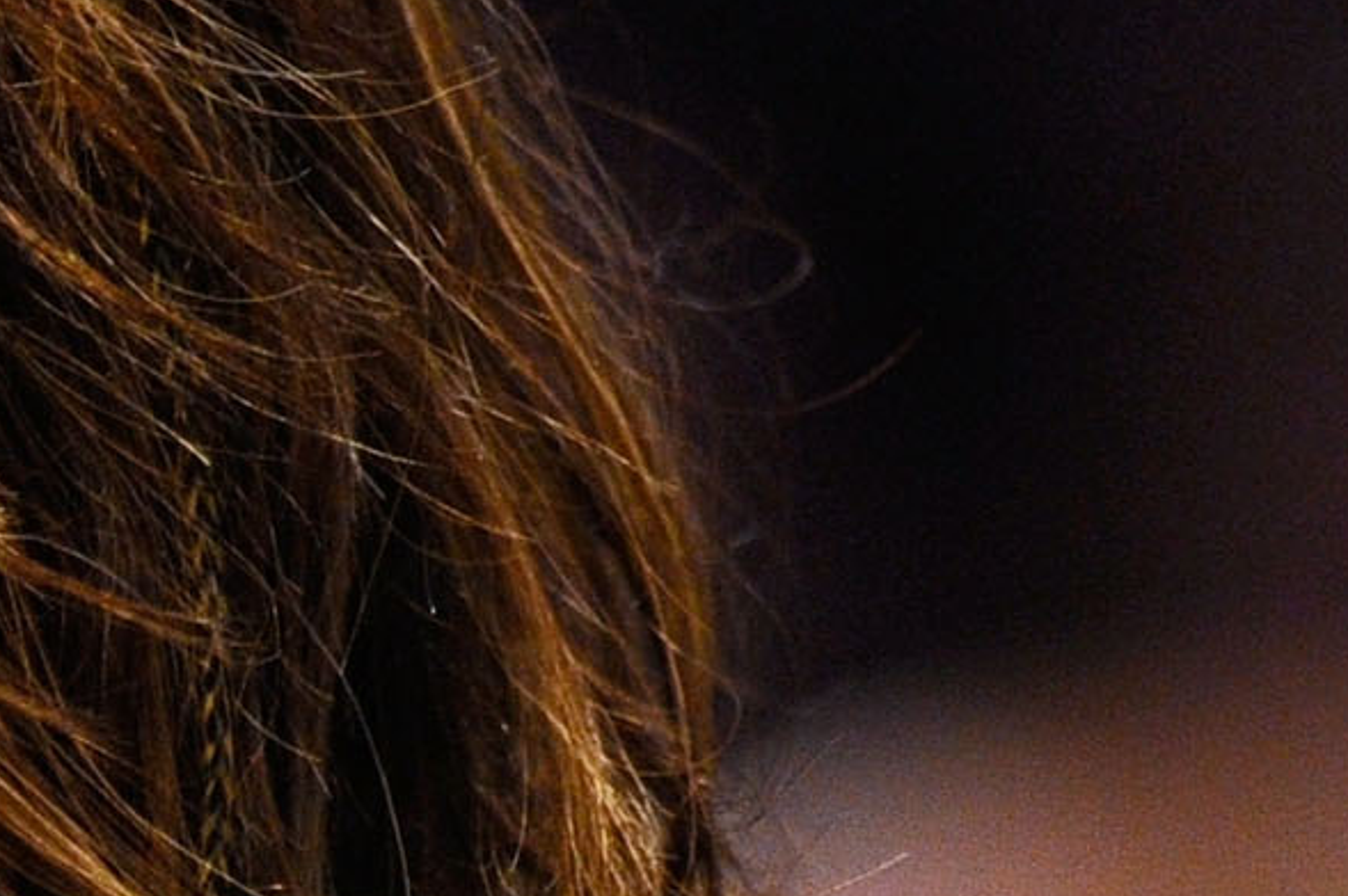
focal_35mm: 1529
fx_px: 57218
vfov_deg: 0.9
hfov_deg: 1.3
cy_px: 866
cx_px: -845
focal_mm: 300
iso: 3200
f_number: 2.8
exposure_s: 1/1000
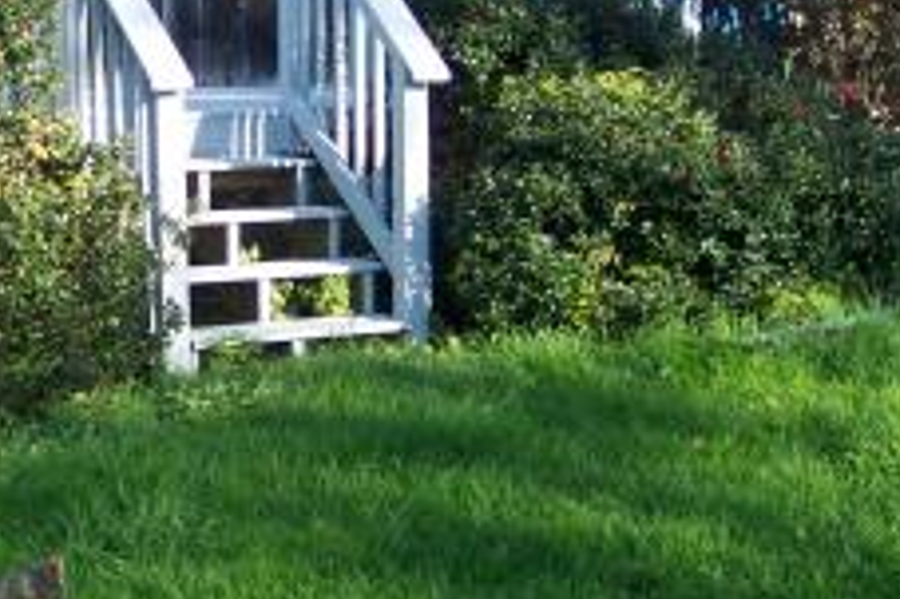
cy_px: 93
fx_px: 1874
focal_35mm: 75
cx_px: 159
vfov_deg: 17.9
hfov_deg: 26.4
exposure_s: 1/500
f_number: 2.8
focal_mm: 8
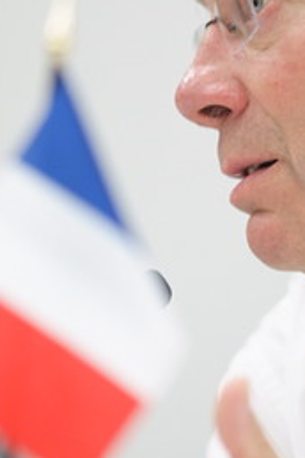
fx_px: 6392
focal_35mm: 503
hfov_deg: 2.7
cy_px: 218
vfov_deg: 4.1
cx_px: 200
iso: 800
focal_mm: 180
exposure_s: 1/125
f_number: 2.8
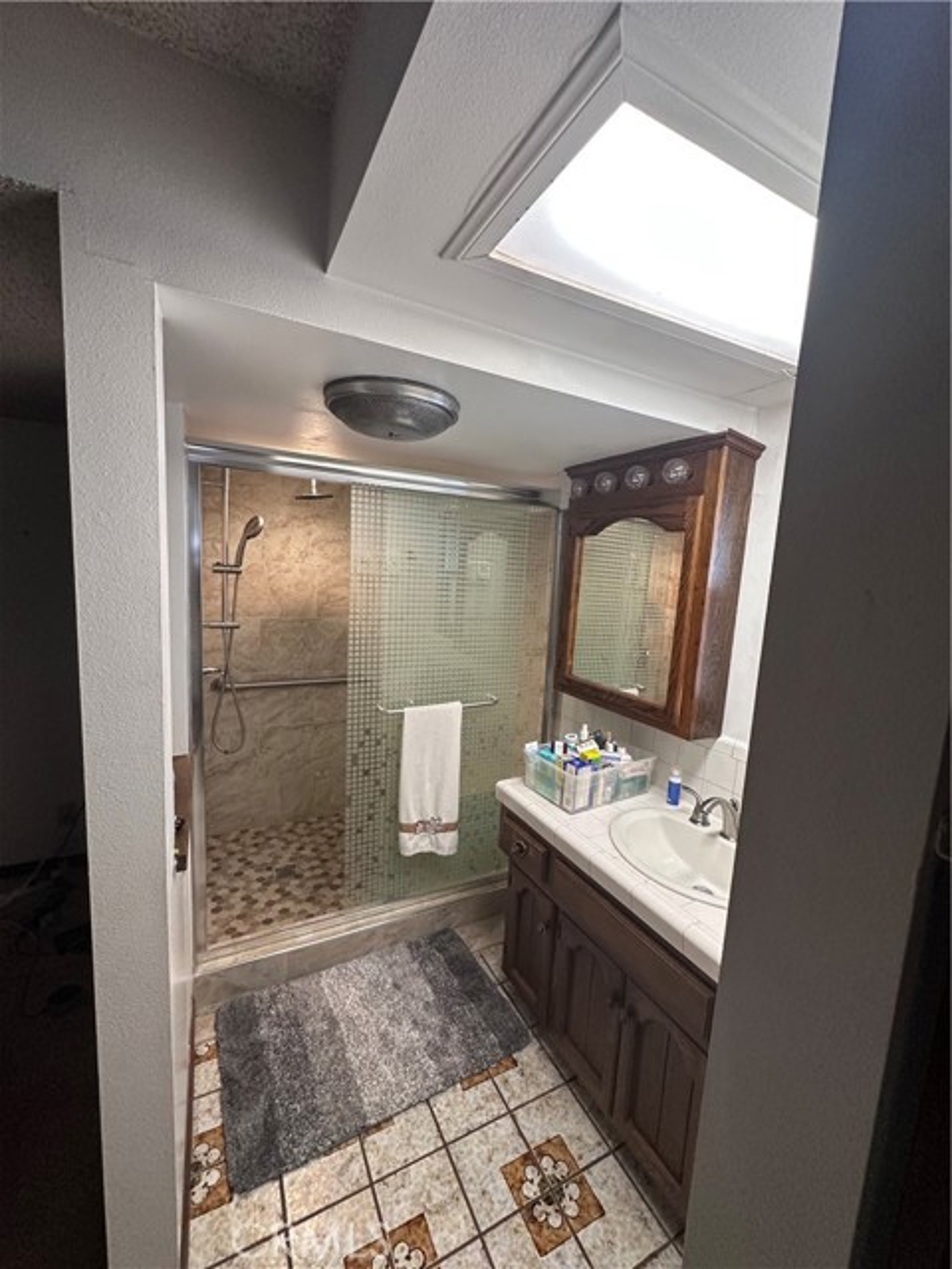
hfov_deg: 85.7
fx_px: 513
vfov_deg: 102.1
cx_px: 476
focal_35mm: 14
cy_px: 634
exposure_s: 1/120
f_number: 2.2
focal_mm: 2.22
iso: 250
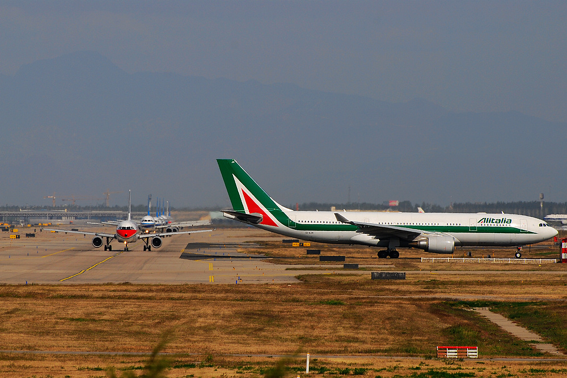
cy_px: 189
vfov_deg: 4.0
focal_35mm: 345
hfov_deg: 6.0
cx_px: 284
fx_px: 5432
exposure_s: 1/500
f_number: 10
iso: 100
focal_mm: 230
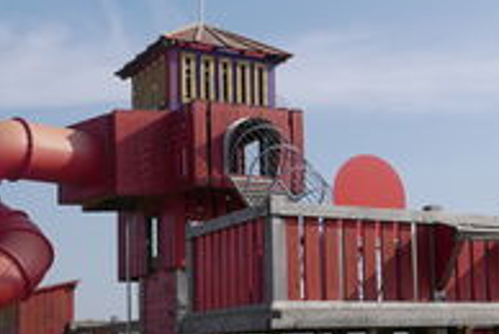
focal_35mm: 70
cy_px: 250
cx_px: 350
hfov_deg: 28.5
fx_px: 972
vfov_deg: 19.4
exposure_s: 1/1000
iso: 200
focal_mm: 15.4
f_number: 5.6
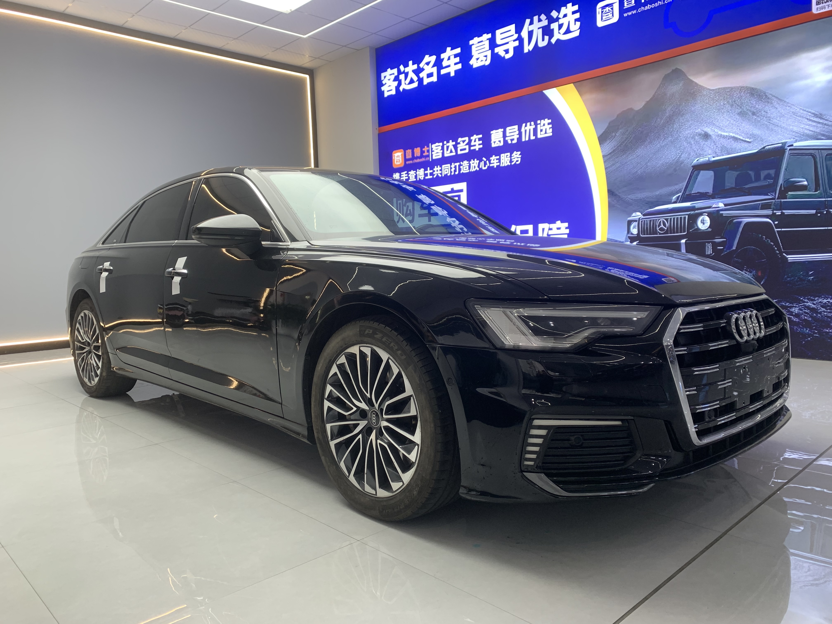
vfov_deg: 53.1
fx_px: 625
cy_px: 312
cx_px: 416
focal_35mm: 26
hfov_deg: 67.3
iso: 50
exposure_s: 1/100
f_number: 1.8
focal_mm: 4.25
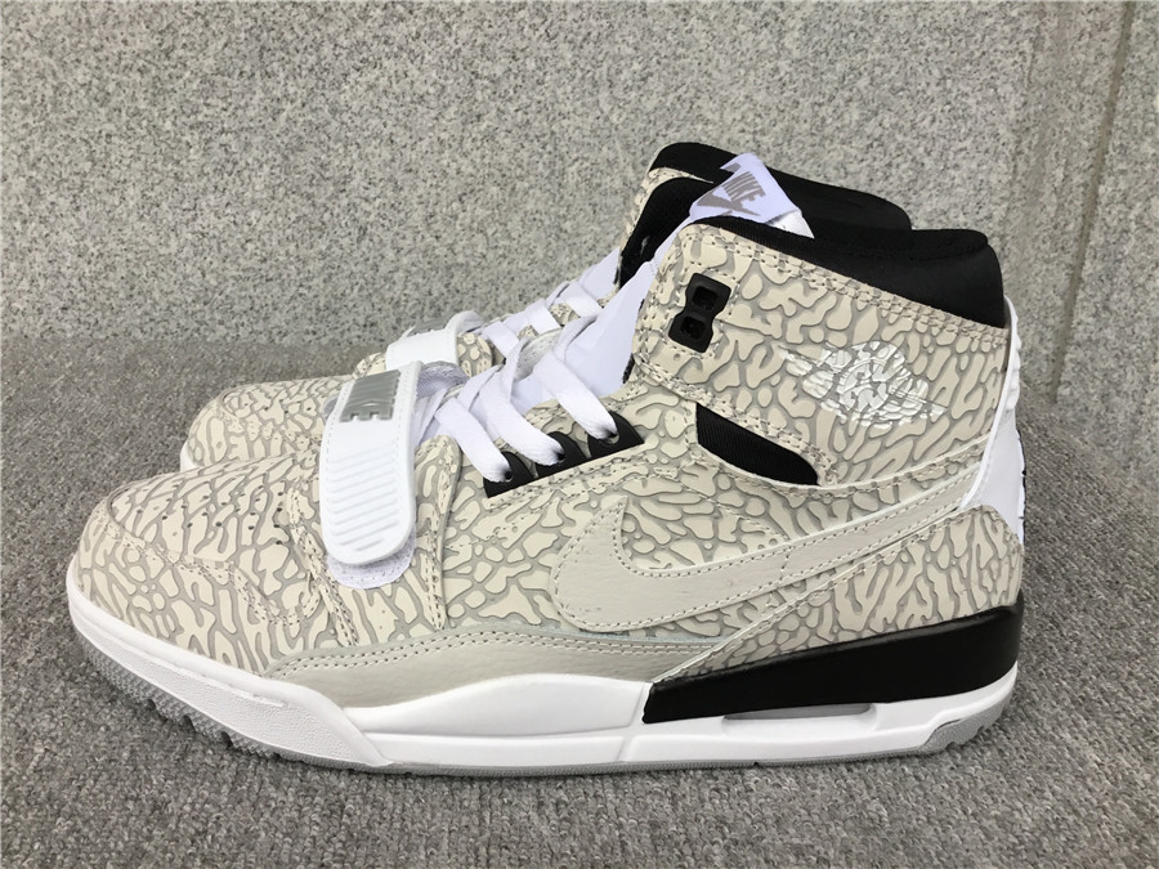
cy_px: 434
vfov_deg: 45.4
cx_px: 580
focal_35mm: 31
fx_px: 1038
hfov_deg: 58.4
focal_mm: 3.3
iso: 25
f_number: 2.4
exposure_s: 1/33
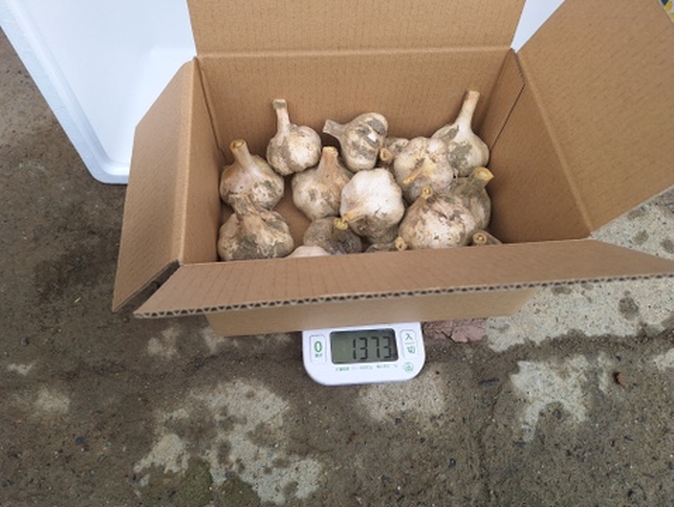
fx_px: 448
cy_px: 254
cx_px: 337
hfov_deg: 73.9
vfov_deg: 58.9
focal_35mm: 23
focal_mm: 5.54
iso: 40
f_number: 1.8
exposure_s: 1/309
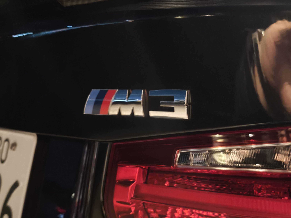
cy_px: 109
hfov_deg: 42.9
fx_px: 370
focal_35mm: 44
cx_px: 146
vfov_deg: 32.9
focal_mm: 6.57
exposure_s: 1/5.88
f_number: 1.6
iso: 10000
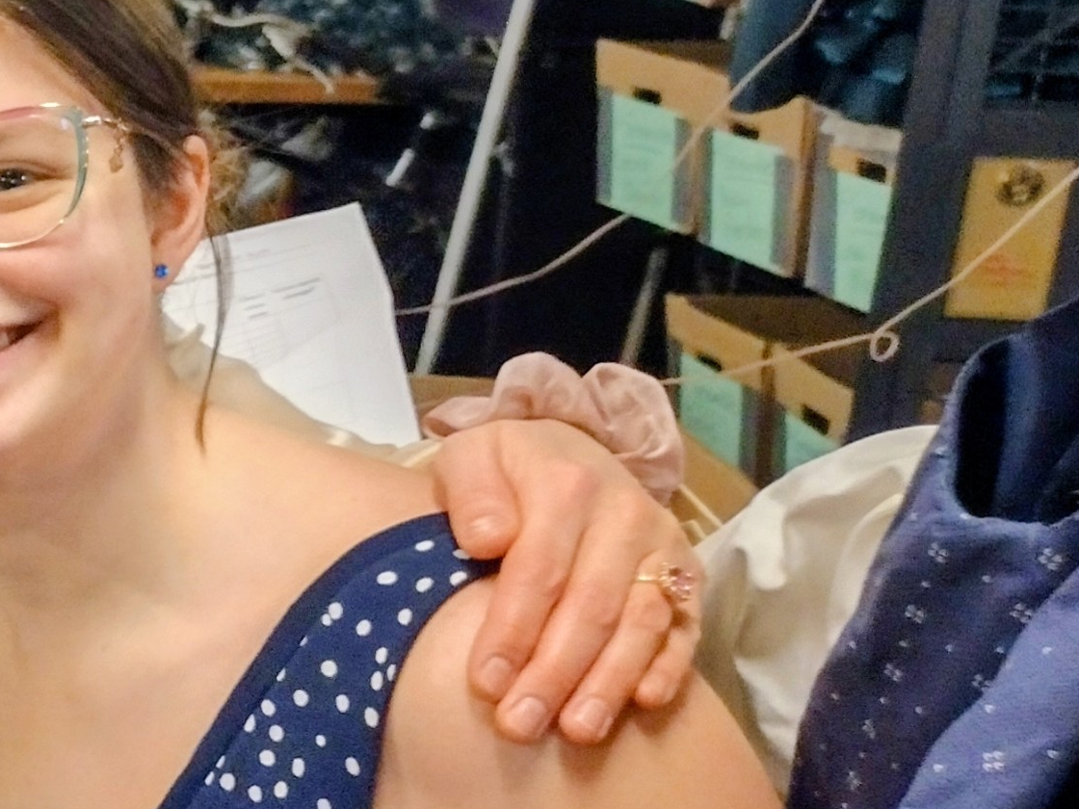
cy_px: 570
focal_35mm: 96
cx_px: -816
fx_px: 2992
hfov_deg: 17.1
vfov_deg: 15.4
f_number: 1.7
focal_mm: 4.71
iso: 706
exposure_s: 1/40
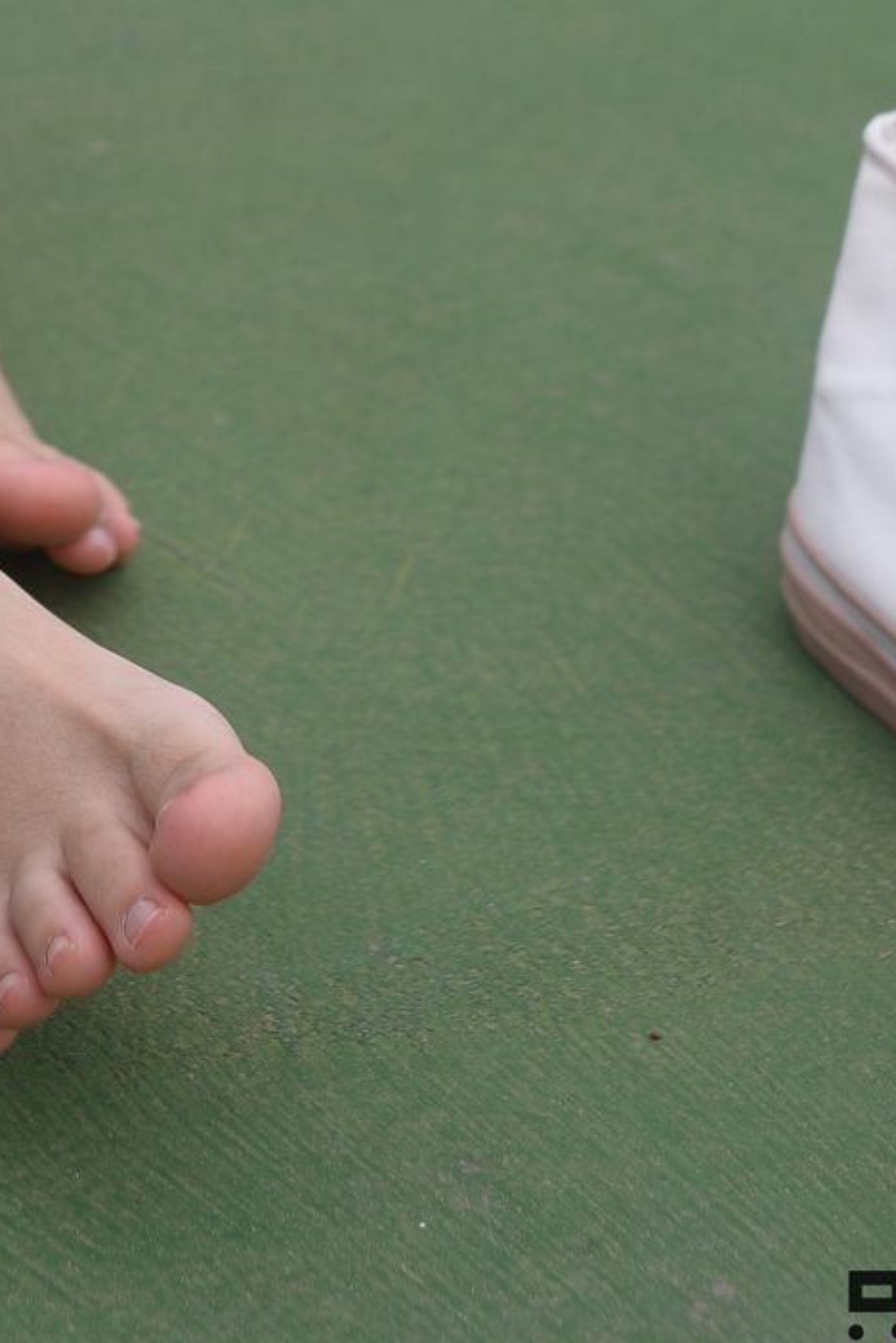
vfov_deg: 19.3
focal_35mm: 97
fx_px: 3619
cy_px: -444
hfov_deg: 13.8
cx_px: -80
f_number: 5.6
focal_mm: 35
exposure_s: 1/800
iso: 100
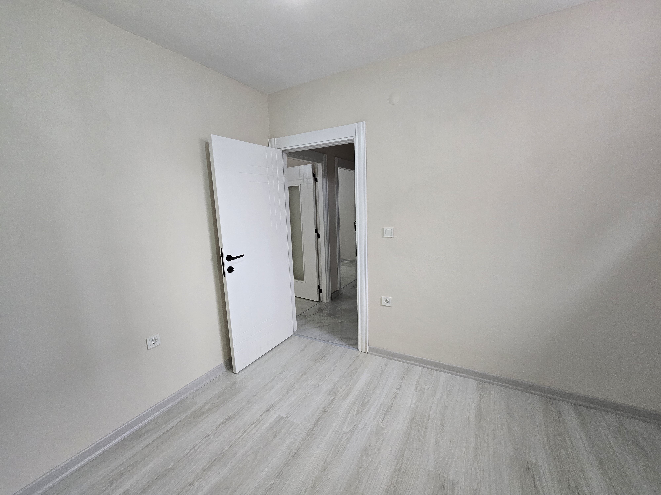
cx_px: 330
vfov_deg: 89.9
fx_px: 248
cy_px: 248
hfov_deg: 106.2
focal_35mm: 13
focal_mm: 2.2
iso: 250
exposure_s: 1/50
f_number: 2.2
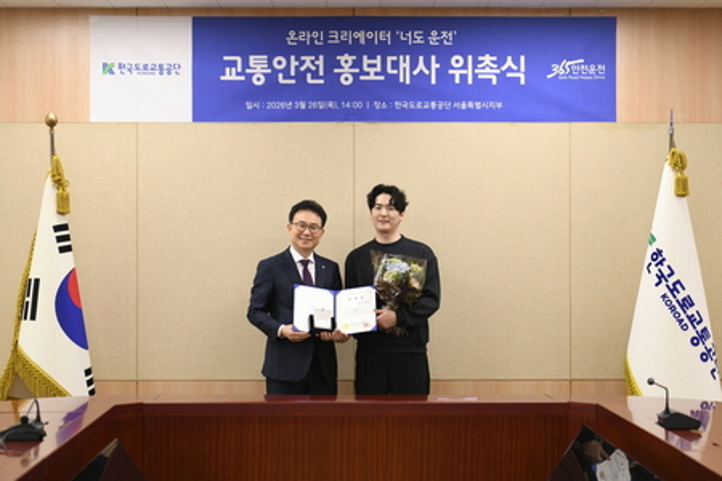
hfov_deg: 30.5
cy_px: 240
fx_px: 1324
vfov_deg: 20.6
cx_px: 361
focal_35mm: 66
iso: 500
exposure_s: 1/125
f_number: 2.8
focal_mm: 66
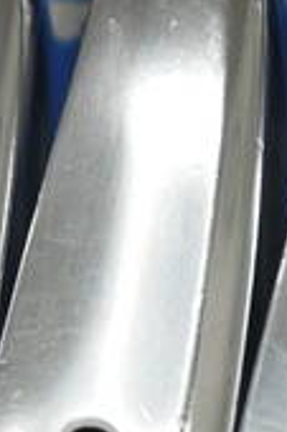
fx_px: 2720
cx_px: 58
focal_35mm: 227
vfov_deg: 9.0
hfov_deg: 6.0
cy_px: 402
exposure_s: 1/60
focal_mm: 29
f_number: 4.9
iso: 250
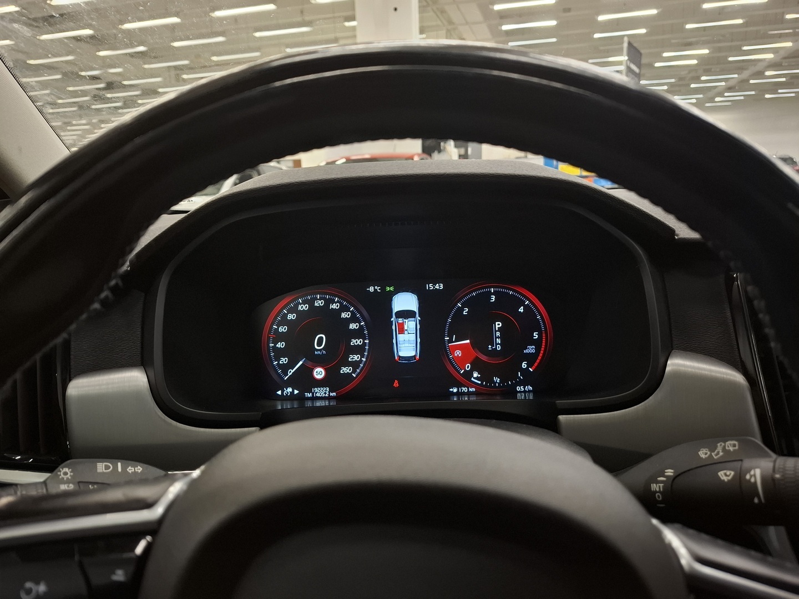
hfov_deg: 73.9
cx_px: 400
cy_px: 300
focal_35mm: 23
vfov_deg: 58.9
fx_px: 531
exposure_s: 1/50
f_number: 1.8
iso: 320
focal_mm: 5.54
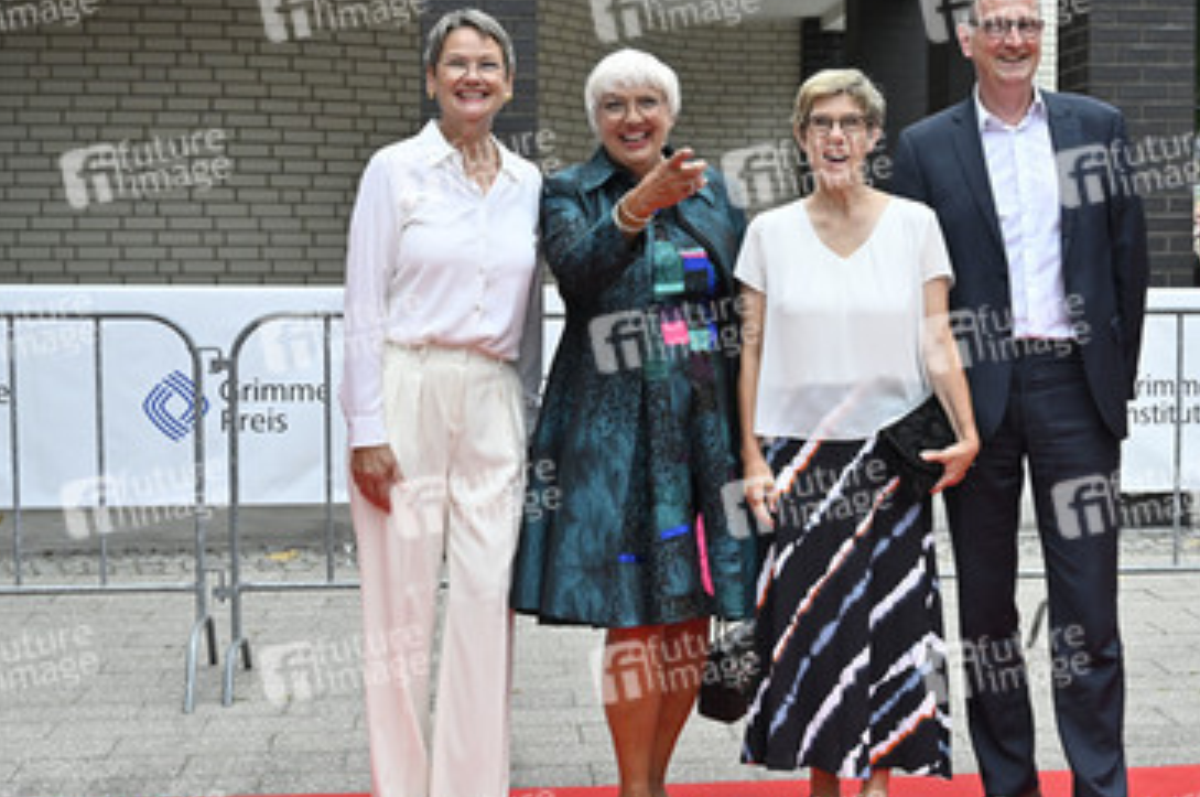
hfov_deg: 38.8
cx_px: 719
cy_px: 417
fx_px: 1698
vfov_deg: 26.4
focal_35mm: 51
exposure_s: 1/500
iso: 2000
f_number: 5.6
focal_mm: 41
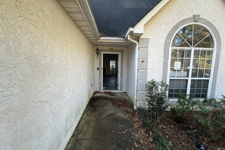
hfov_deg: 100.4
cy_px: 75
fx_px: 94
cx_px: 113
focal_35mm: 15
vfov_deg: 77.3
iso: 40
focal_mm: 2.22
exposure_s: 1/120
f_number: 2.2
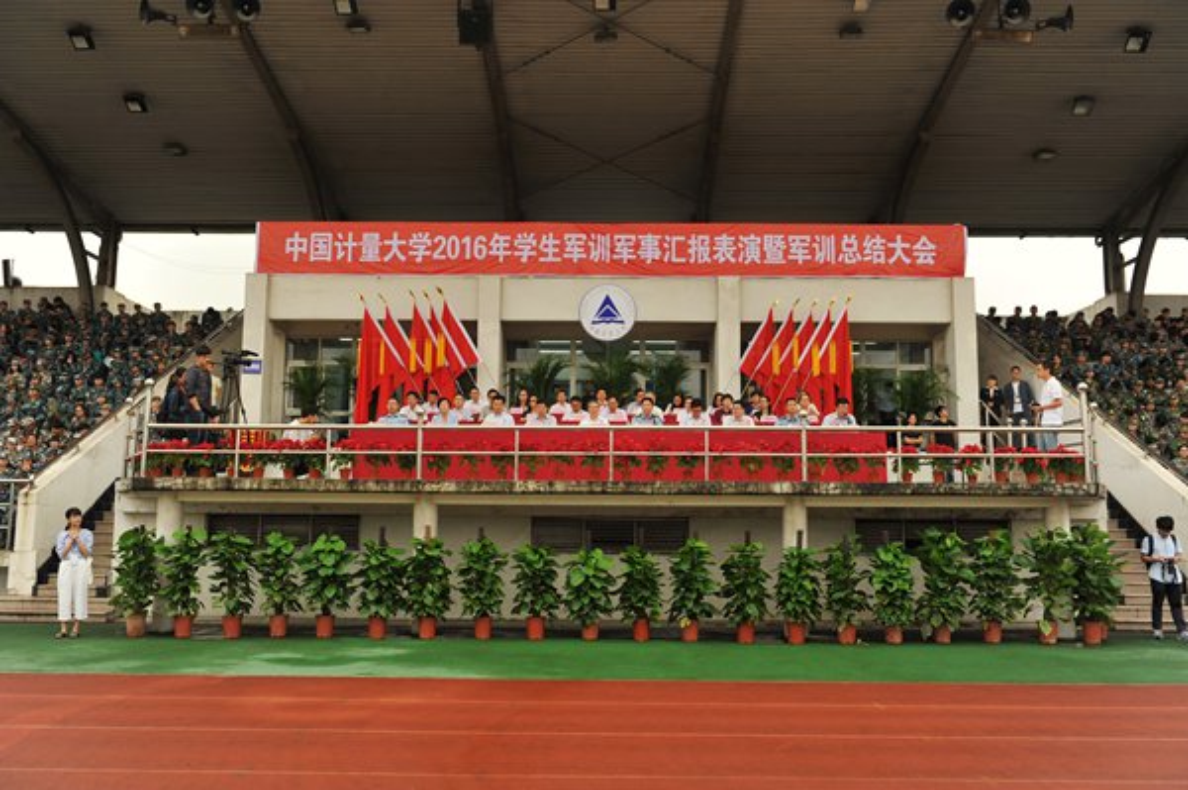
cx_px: 594
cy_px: 395
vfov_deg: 41.0
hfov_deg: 58.8
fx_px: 1055
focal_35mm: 32
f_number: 5
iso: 200
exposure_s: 1/200
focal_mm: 32
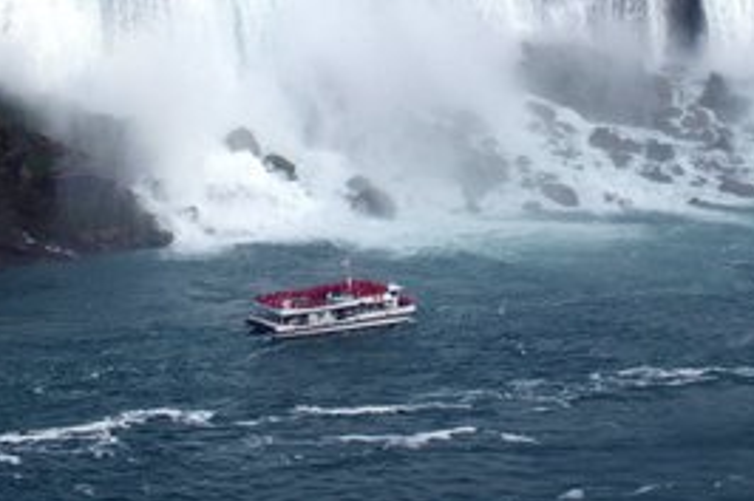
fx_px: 1967
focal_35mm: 94
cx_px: 431
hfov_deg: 21.7
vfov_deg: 14.3
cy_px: 8
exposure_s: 1/800
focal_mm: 10.8
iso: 100
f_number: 4
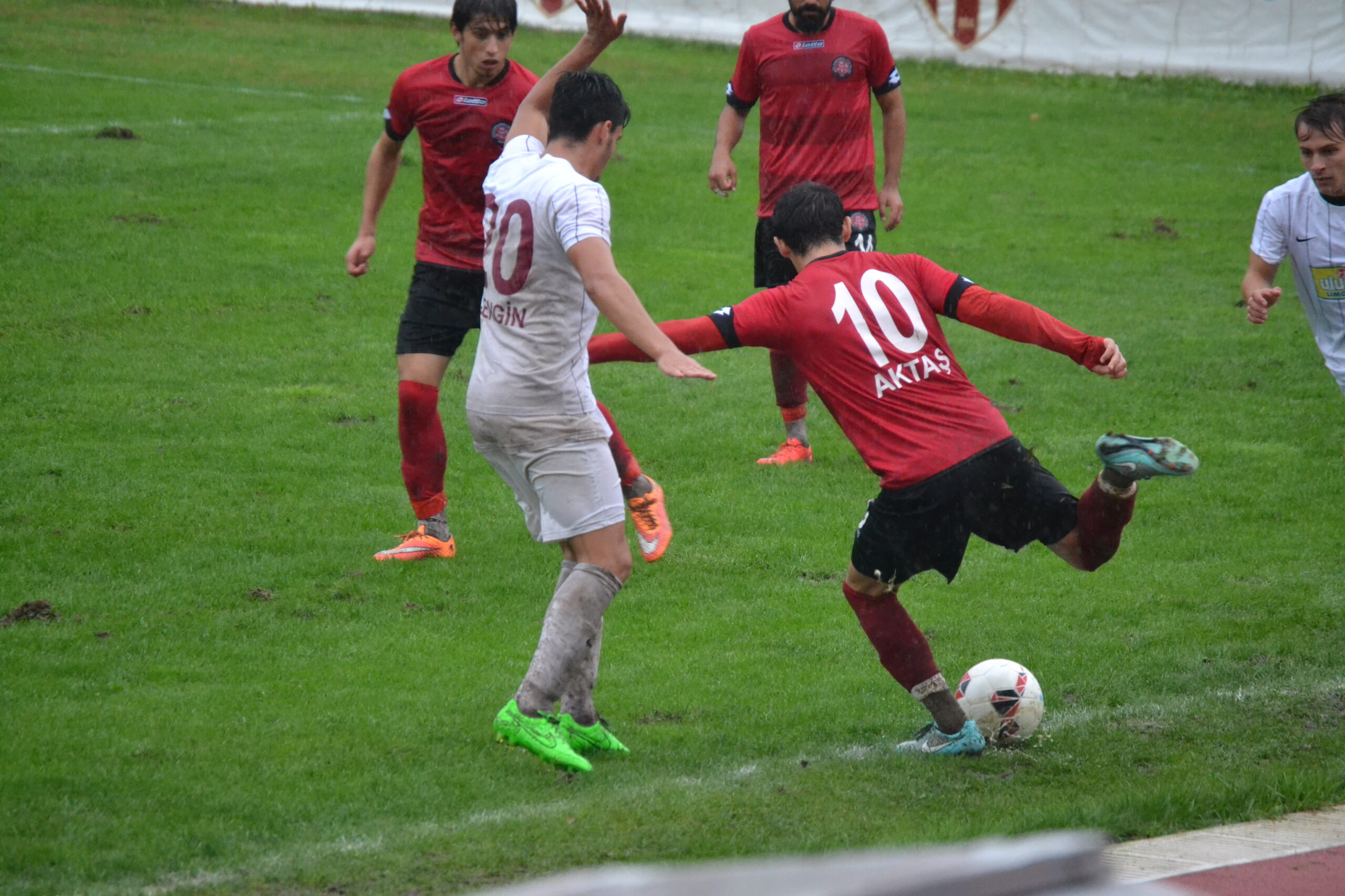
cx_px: 672
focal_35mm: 300
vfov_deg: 4.6
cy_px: 448
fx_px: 11208
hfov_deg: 6.9
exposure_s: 1/400
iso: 3200
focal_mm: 200
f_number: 5.6
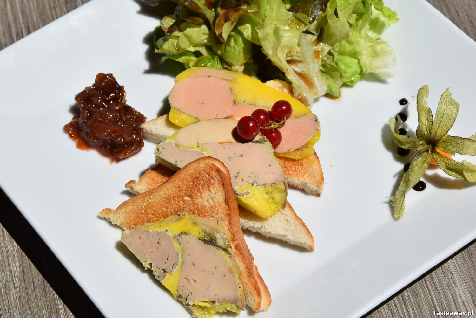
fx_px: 1487
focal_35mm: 112
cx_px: 238
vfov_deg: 12.2
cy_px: 159
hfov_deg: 18.2
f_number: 13
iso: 200
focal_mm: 75
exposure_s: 1/500
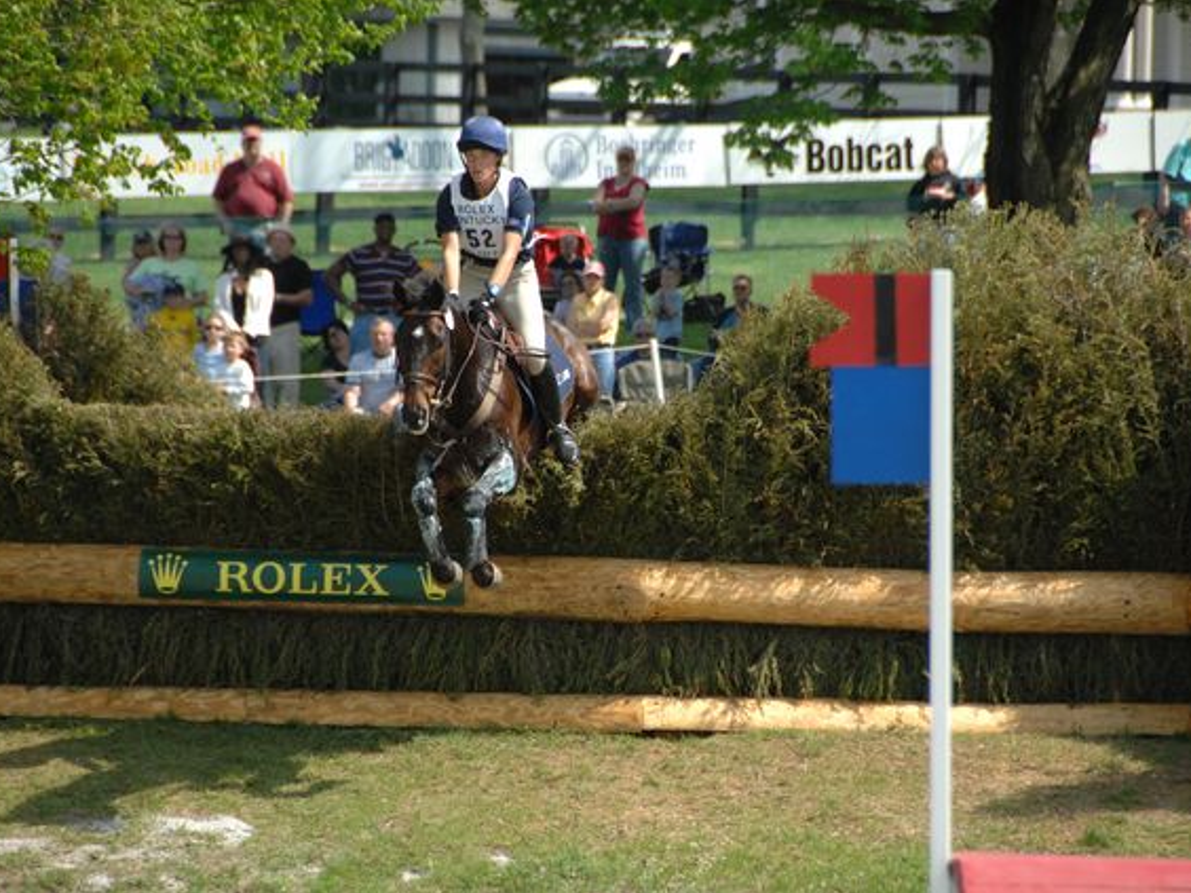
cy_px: 446
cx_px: 615
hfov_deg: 6.1
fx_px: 11251
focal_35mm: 327
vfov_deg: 4.5
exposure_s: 1/1000
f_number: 5.6
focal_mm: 200
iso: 500
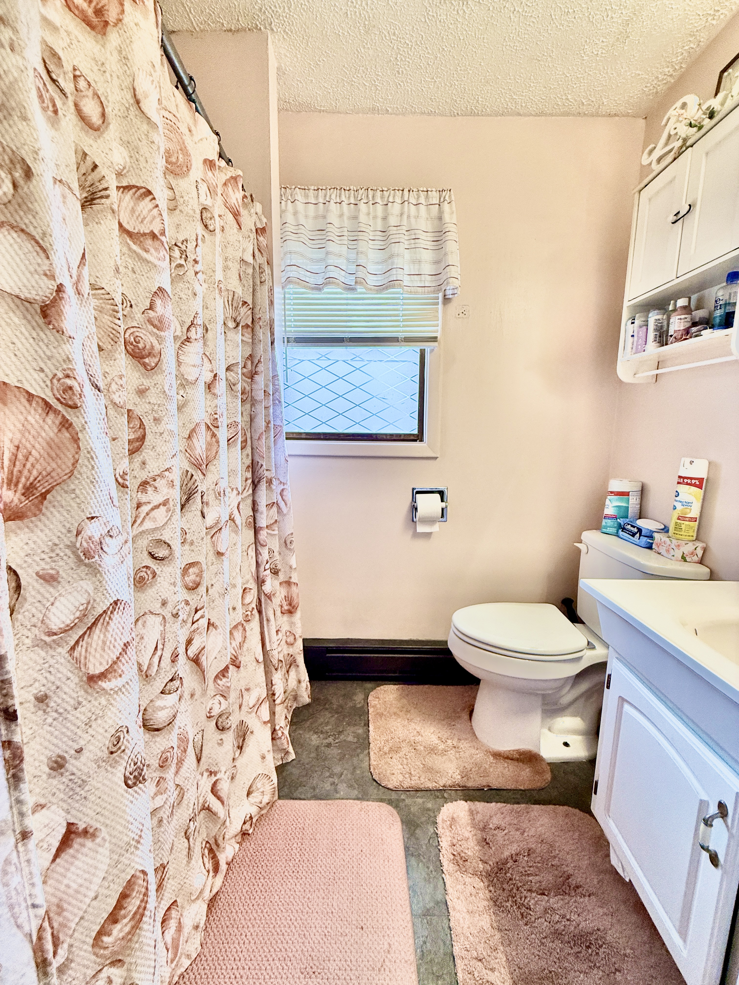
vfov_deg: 102.1
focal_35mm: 14
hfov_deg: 85.7
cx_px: 370
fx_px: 399
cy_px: 492
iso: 200
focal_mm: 2.22
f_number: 2.2
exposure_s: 1/120
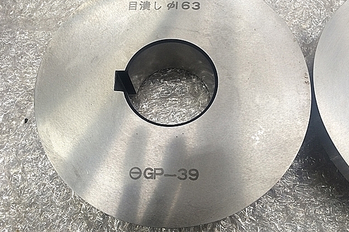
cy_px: 98
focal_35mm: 31
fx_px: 300
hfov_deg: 60.3
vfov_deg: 42.2
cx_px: 172
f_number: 2.2
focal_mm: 4.15
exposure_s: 1/30
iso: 64
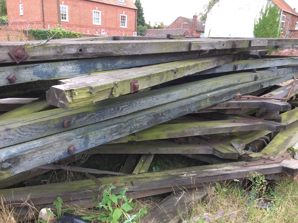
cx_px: 149
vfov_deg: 48.2
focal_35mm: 29
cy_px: 112
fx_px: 250
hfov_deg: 61.7
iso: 50
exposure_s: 1/100
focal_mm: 4.15
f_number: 2.2
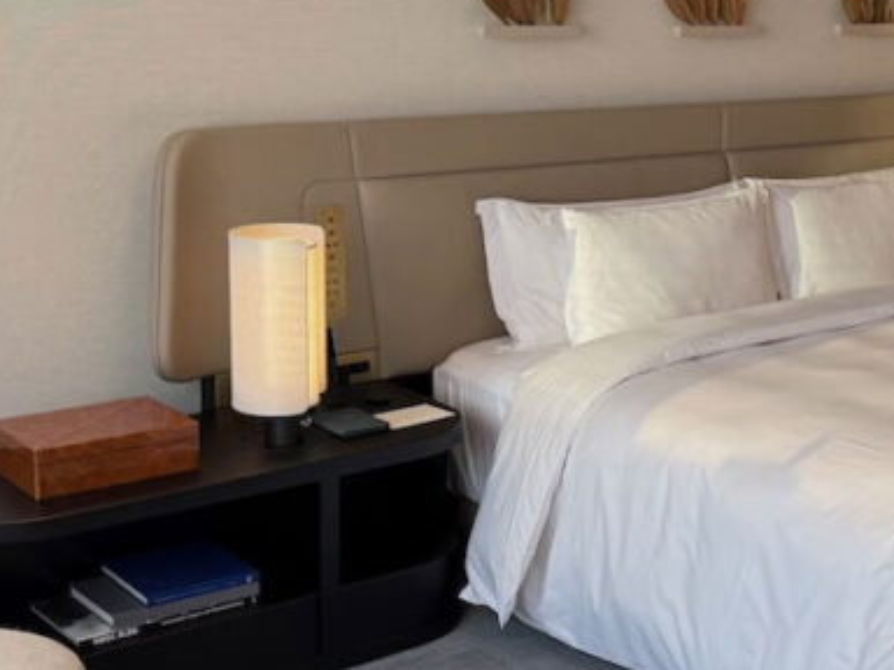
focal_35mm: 64
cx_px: 836
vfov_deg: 22.9
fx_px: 1653
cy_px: 244
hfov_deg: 28.8
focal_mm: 6.76
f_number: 1.78
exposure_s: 1/100
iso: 125
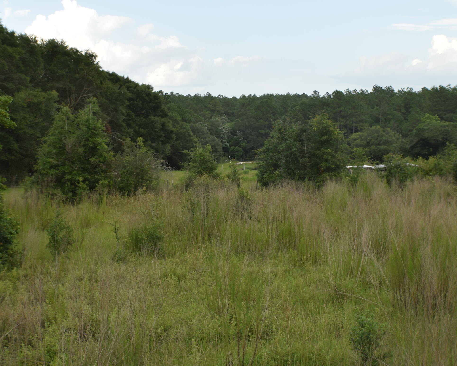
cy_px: 160
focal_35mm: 64
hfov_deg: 29.7
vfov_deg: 23.9
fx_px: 862
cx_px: 242
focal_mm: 29
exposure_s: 1/125
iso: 100
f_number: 6.3
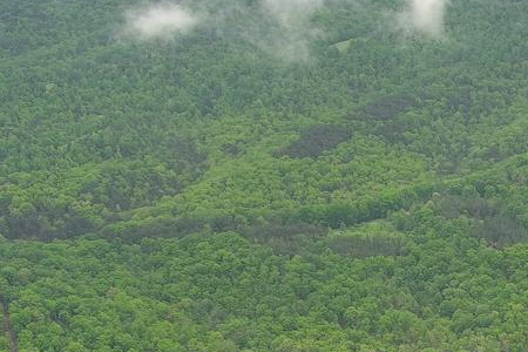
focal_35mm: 132
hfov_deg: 15.0
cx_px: 648
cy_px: 400
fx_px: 1936
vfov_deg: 10.3
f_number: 2.8
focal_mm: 10.57
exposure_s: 1/592
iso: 100
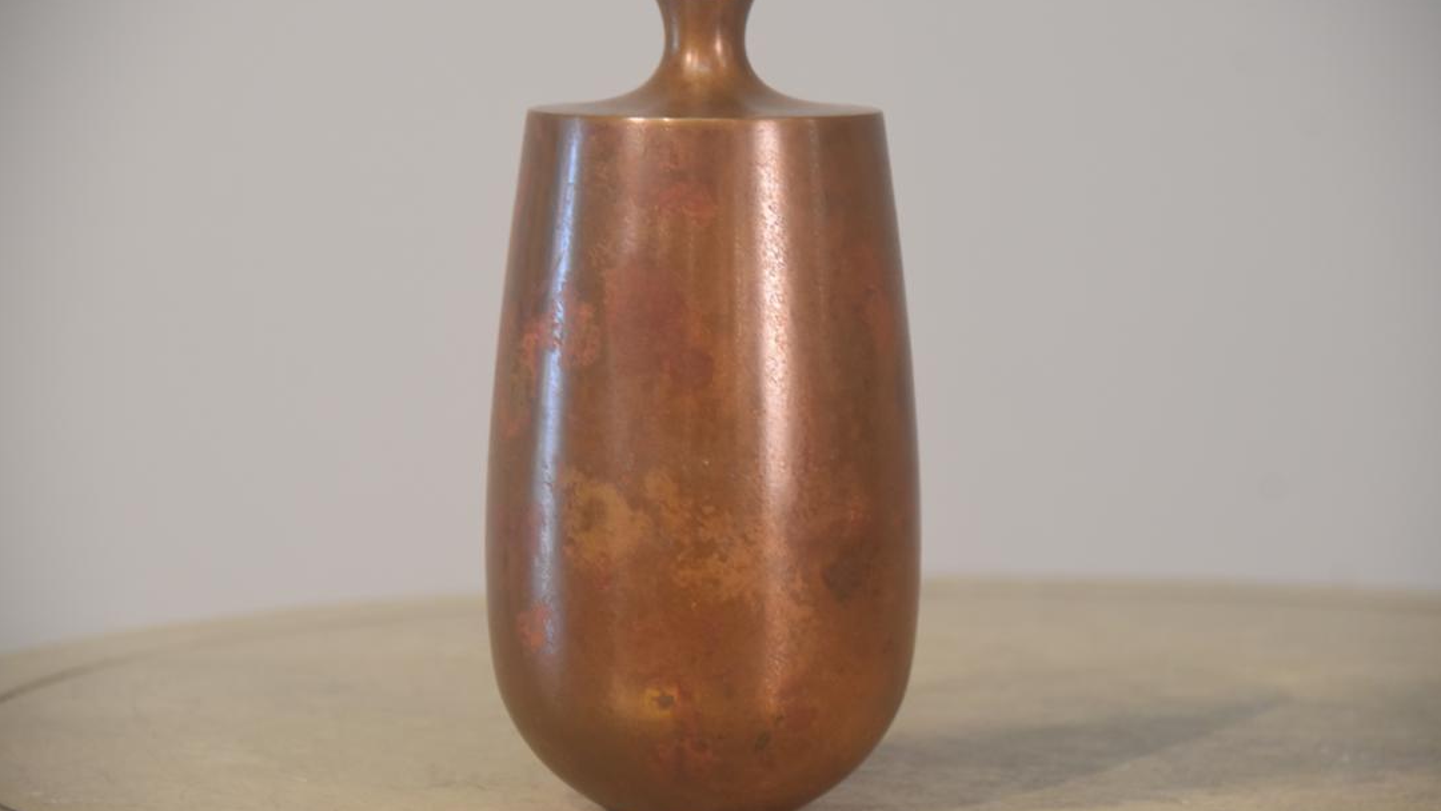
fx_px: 7835
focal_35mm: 205
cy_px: 389
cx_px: 720
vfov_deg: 5.9
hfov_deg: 10.5
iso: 1100
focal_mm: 130
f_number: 6
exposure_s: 1/60
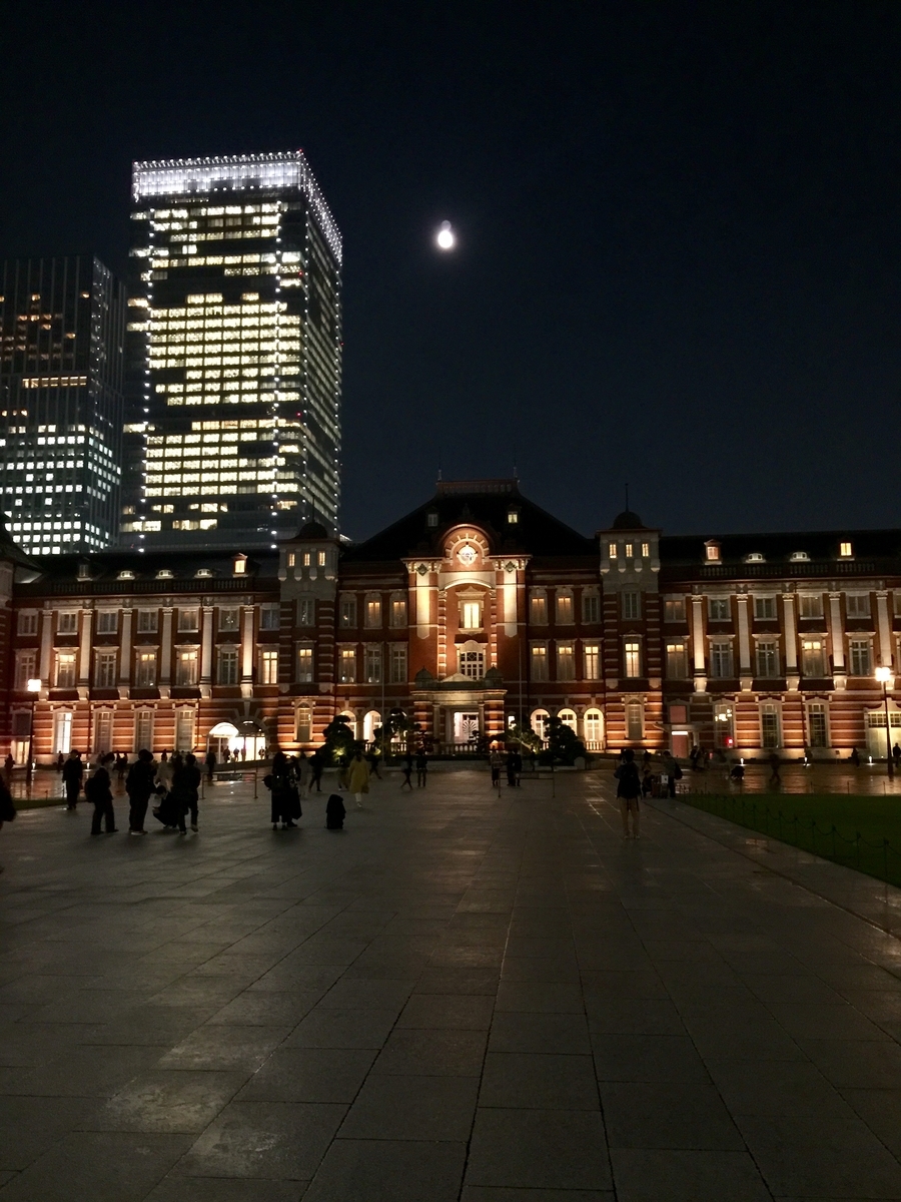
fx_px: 1006
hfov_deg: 48.2
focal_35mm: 29
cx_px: 450
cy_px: 601
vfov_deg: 61.7
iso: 100
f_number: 2.2
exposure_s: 1/4
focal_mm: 4.15
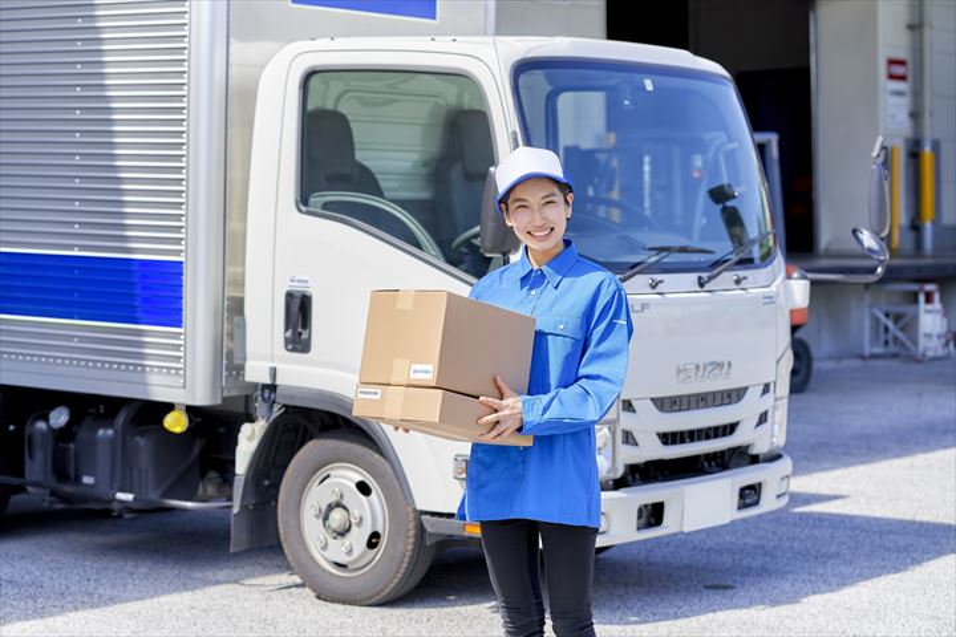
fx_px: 2257
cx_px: 478
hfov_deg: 23.9
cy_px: 318
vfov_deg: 16.1
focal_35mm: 85
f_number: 4.5
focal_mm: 85
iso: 200
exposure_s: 1/1000
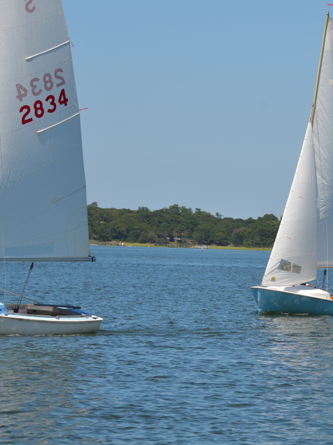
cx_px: 334
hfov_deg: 6.4
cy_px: 223
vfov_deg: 8.6
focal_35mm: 230
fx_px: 2948
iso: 100
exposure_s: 1/320
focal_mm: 105
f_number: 9
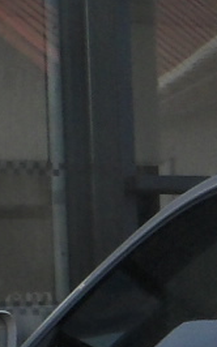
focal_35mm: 278
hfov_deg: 4.5
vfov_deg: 7.5
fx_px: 2633
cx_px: 634
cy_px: 403
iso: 100
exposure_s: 1/203
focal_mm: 6.2
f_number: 4.5
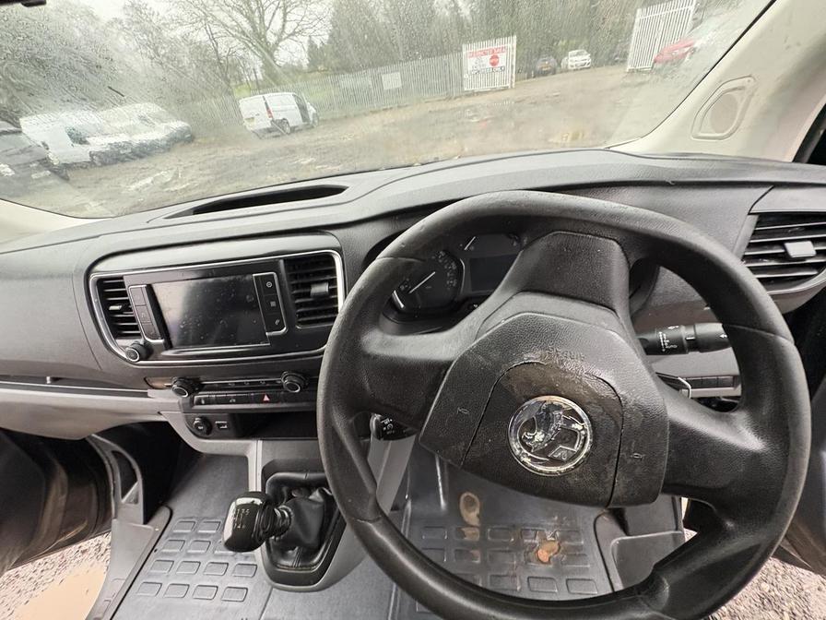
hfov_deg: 102.1
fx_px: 334
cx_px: 413
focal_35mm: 14
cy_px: 310
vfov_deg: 85.7
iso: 400
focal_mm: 2.22
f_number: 2.2
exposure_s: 1/60
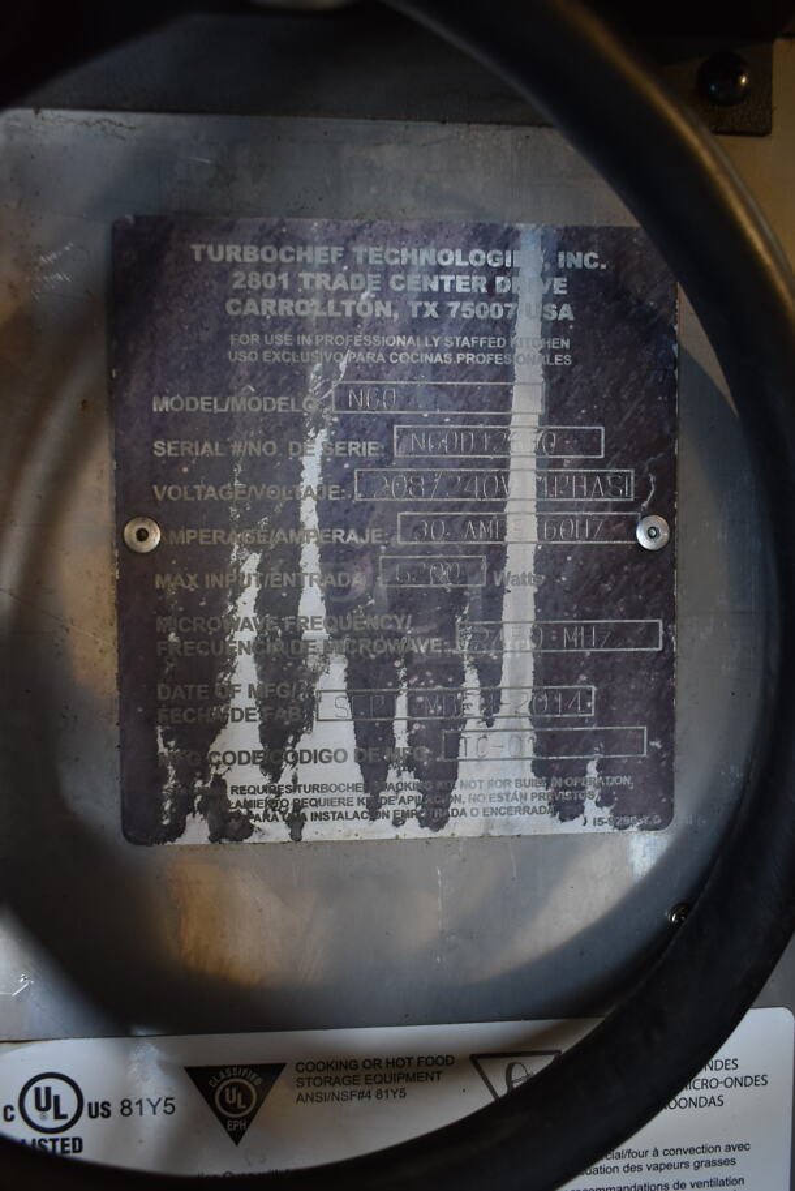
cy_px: 596
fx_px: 992
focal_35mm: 30
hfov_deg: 43.7
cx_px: 398
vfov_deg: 61.9
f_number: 3.8
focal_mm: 20
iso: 500
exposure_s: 1/30
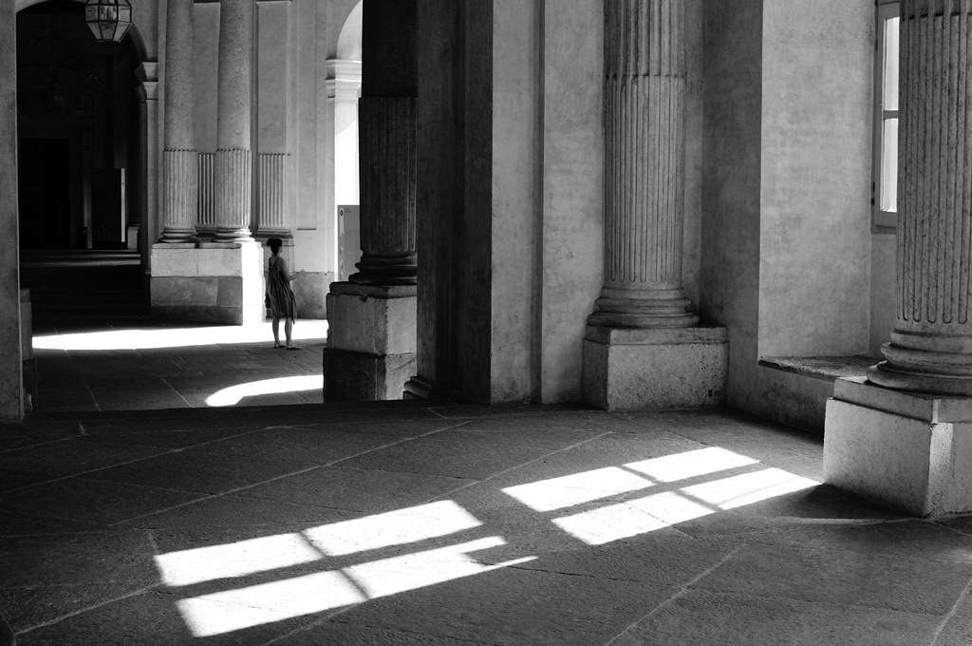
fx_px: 1416
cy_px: 323
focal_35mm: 52
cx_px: 486
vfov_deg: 25.7
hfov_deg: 37.9
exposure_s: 1/40
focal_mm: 35
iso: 200
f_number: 6.3
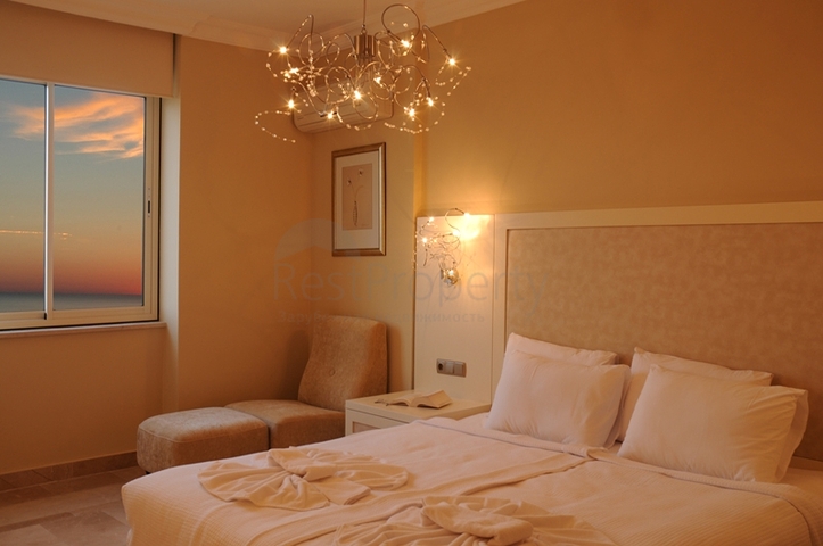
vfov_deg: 36.8
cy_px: 273
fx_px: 822
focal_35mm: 36
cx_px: 412
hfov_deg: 53.2
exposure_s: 1/4
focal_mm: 24
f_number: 8
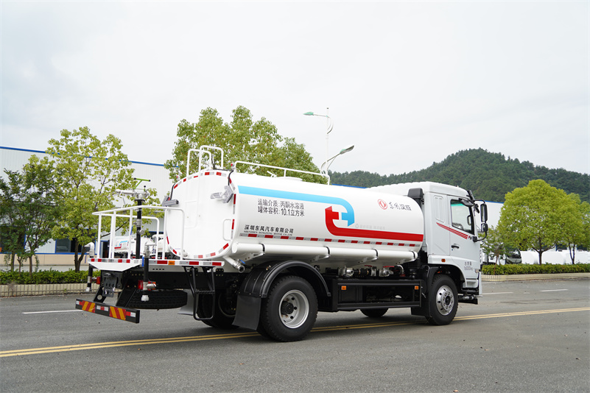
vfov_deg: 38.9
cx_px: 295
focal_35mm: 34
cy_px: 196
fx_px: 557
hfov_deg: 55.8
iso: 100
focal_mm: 34
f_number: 3.2
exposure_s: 1/1000
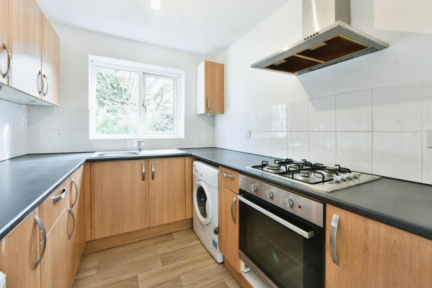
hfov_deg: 100.3
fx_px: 180
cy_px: 139
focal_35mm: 15
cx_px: 210
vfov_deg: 77.3
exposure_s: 1/10
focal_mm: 14
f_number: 11
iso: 800
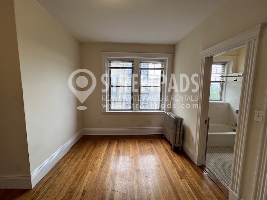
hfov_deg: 106.2
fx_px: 100
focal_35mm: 13
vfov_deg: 89.9
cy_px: 100
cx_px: 134
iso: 64
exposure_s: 1/120
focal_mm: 1.57
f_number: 1.8
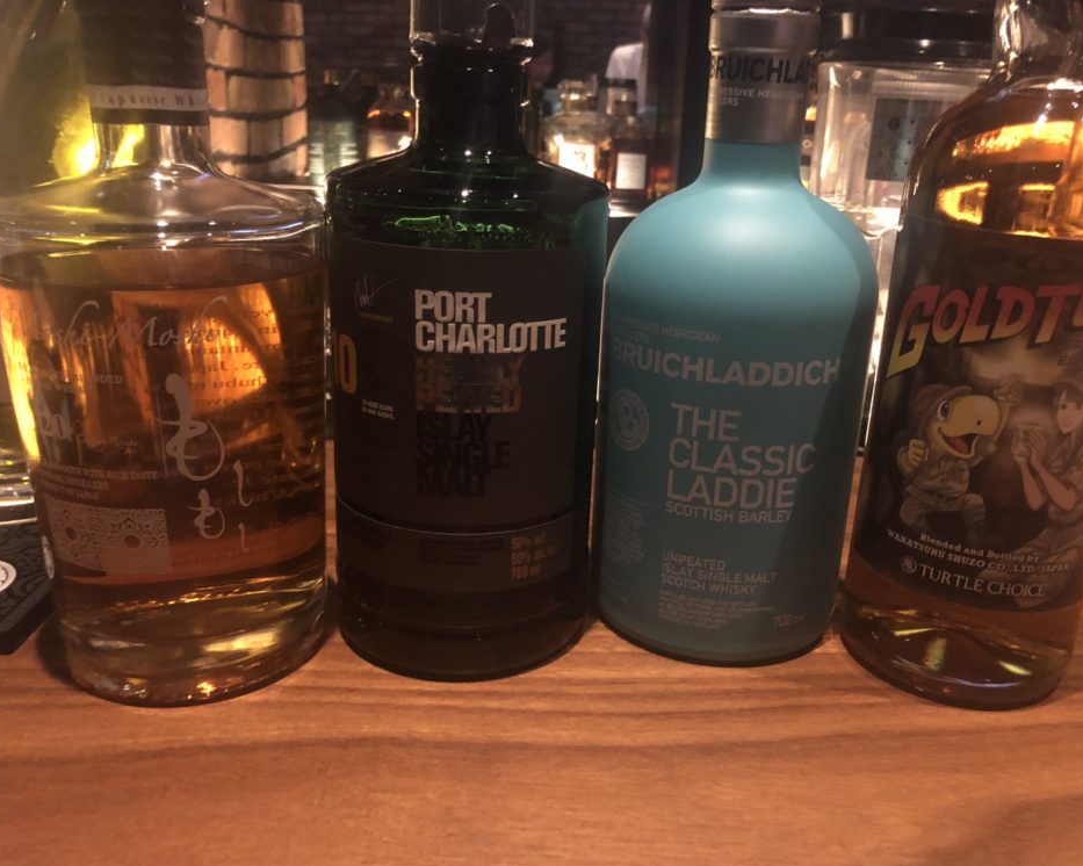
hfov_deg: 58.8
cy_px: 436
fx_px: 961
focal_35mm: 30
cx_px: 565
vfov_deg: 48.5
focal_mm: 3.99
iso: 160
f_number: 1.8
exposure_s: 1/4
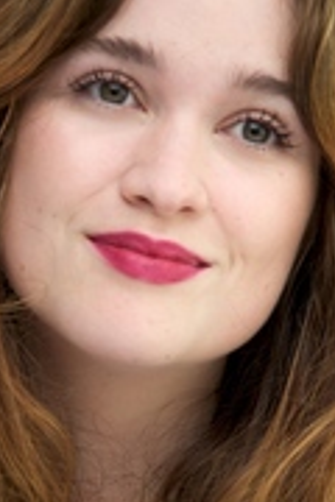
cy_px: 374
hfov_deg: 2.5
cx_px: 173
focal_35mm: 556
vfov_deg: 3.7
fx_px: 7760
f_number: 5.6
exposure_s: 1/60
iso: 500
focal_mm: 250
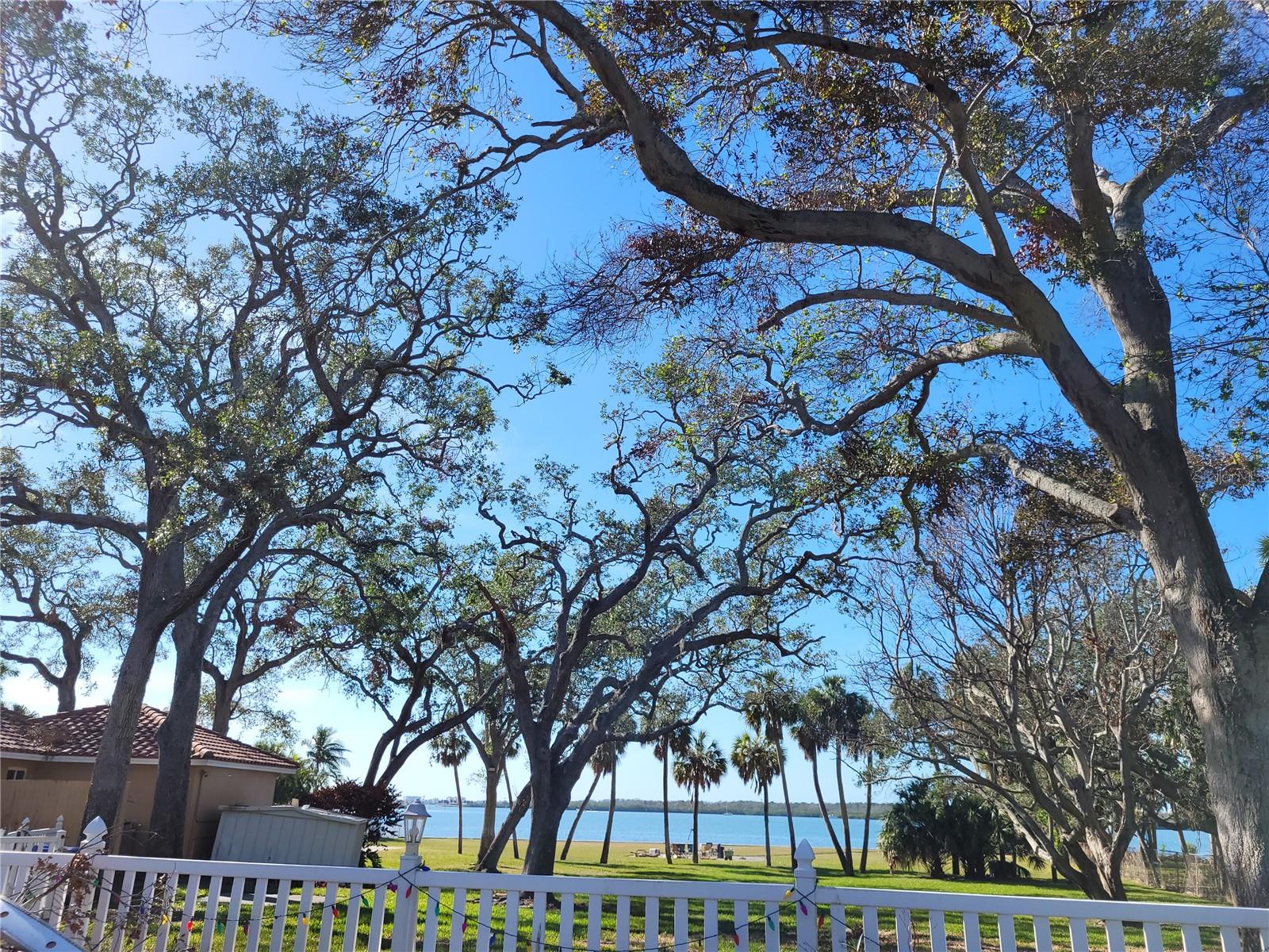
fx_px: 953
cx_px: 634
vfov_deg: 53.1
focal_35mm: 26
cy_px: 476
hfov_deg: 67.3
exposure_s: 1/1695
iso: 40
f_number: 1.8
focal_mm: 5.4
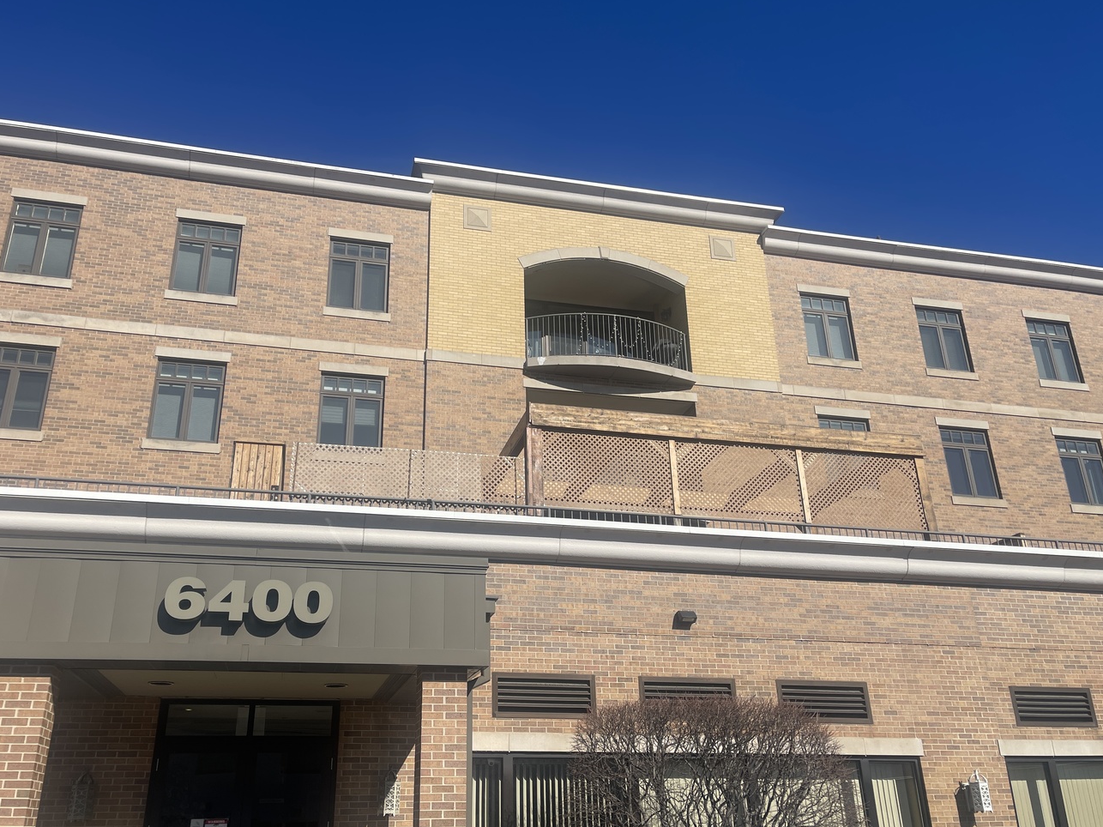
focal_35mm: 28
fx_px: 892
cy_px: 424
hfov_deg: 63.4
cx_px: 518
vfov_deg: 49.7
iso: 32
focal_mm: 5.1
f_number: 1.6
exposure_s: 1/5376
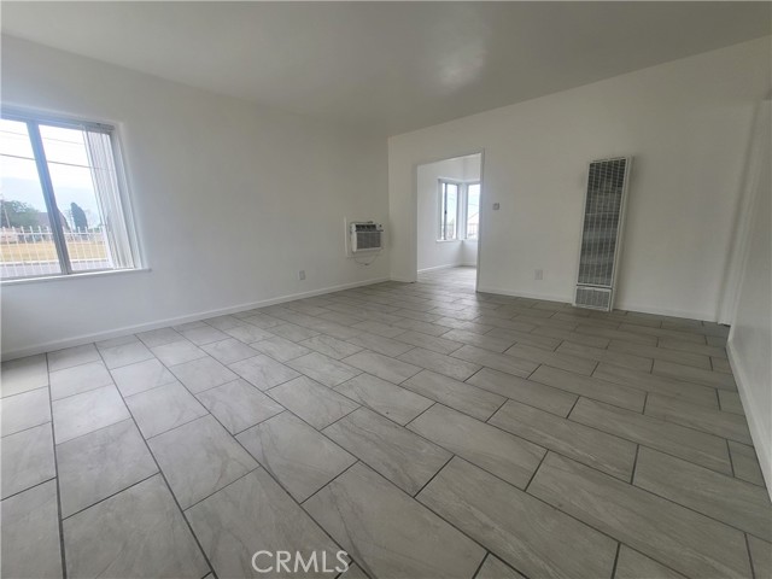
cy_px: 290
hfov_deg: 106.2
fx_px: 290
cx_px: 386
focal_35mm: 13
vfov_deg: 89.9
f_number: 2.2
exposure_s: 1/218
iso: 64
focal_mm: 2.2
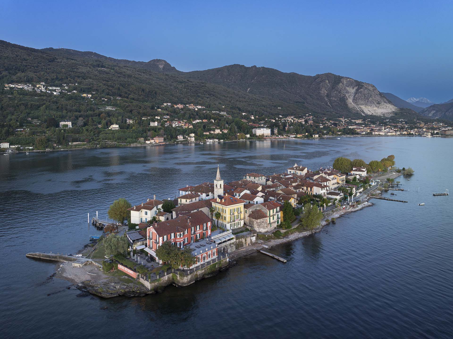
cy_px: 170
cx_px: 226
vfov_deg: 56.8
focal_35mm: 24
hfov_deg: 71.6
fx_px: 314
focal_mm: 12.29
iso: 100
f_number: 4
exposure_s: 1/8
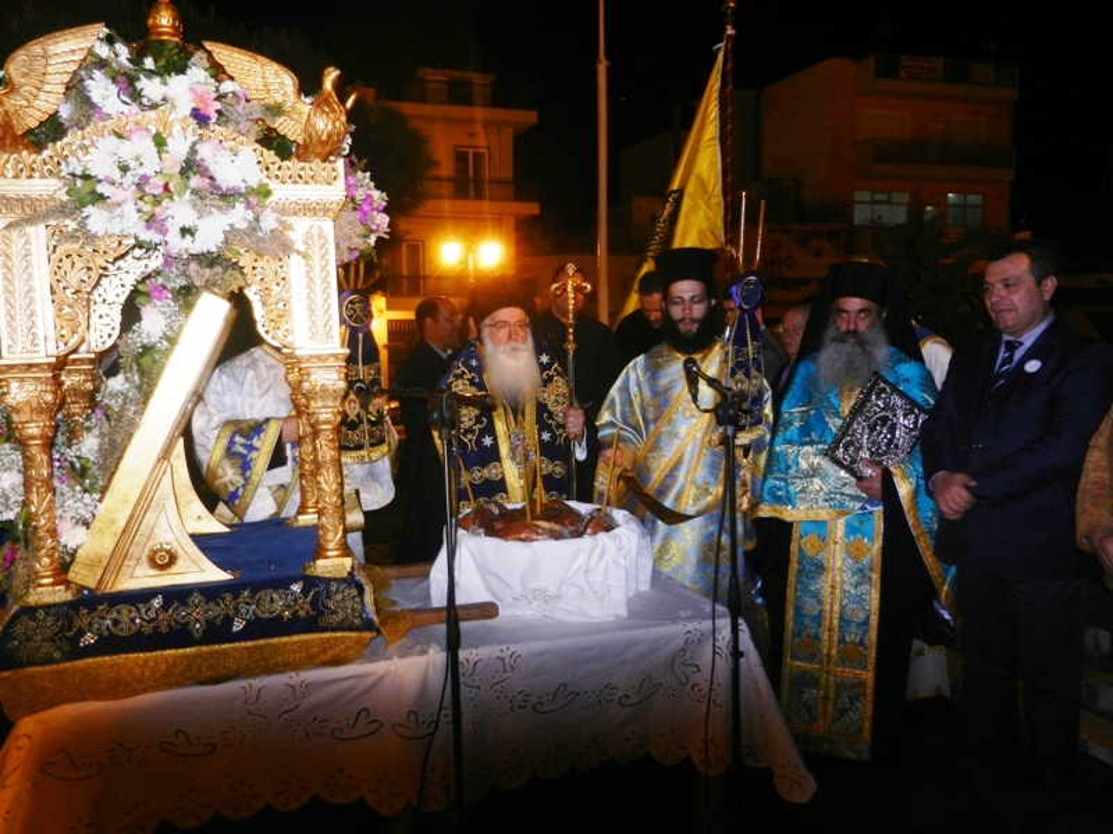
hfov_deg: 61.7
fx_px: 932
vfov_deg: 48.2
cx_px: 556
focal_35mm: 29
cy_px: 417
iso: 200
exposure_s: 1/30
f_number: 3.6
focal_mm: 5.1
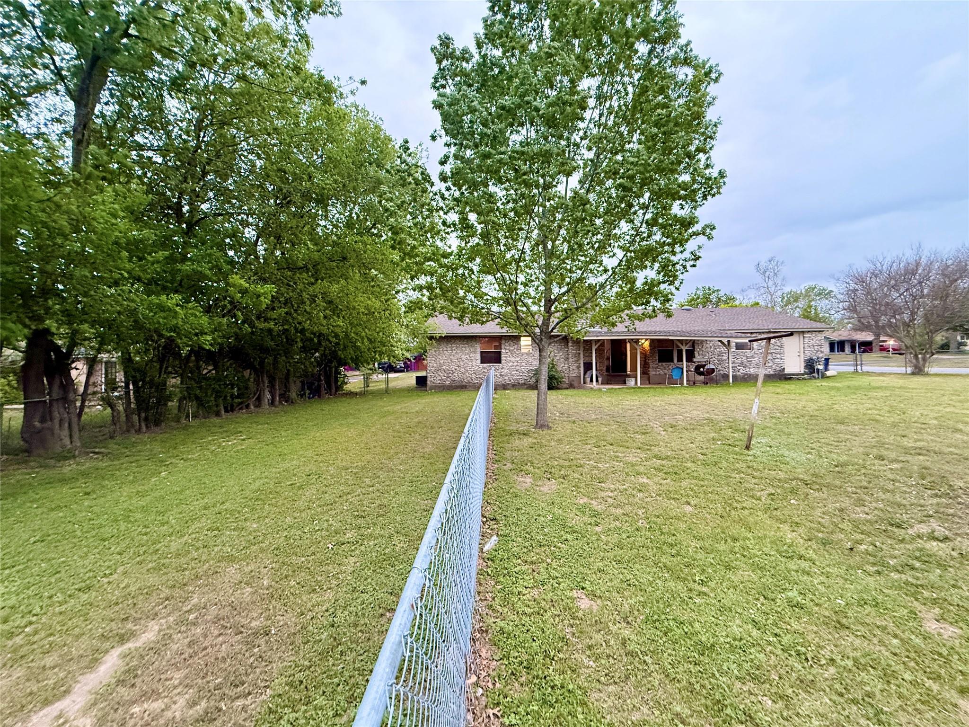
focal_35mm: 14
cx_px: 484
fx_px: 392
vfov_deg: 85.7
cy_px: 364
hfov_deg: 102.1
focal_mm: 2.22
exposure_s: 1/60
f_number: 2.2
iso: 640
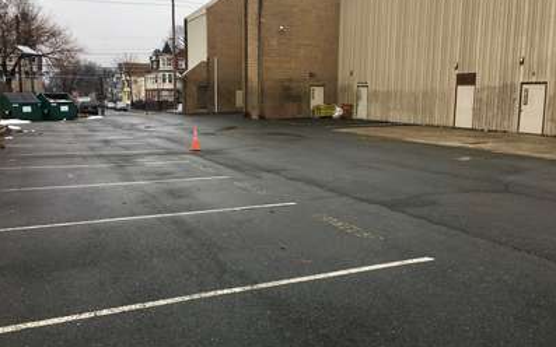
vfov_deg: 40.5
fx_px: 470
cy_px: 157
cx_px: 279
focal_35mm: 31
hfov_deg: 61.2
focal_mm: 4.15
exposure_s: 1/358
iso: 25
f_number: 2.2
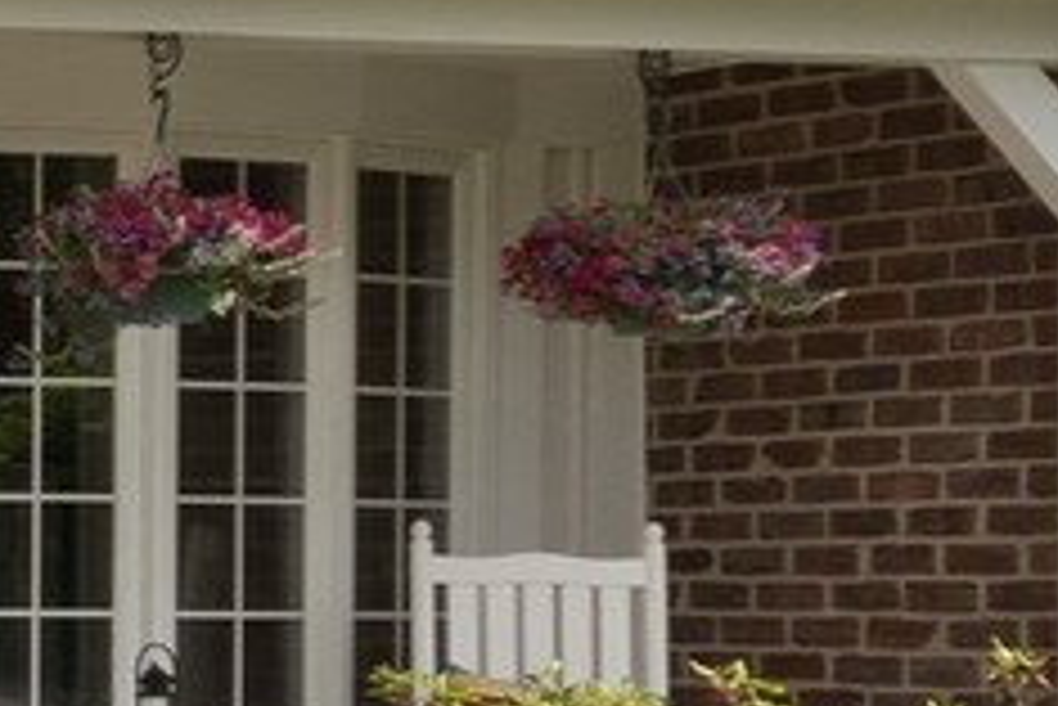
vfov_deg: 10.4
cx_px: -2048
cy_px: 94
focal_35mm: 131
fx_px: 3852
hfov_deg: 10.9
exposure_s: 1/160
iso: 200
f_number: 9
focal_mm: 13
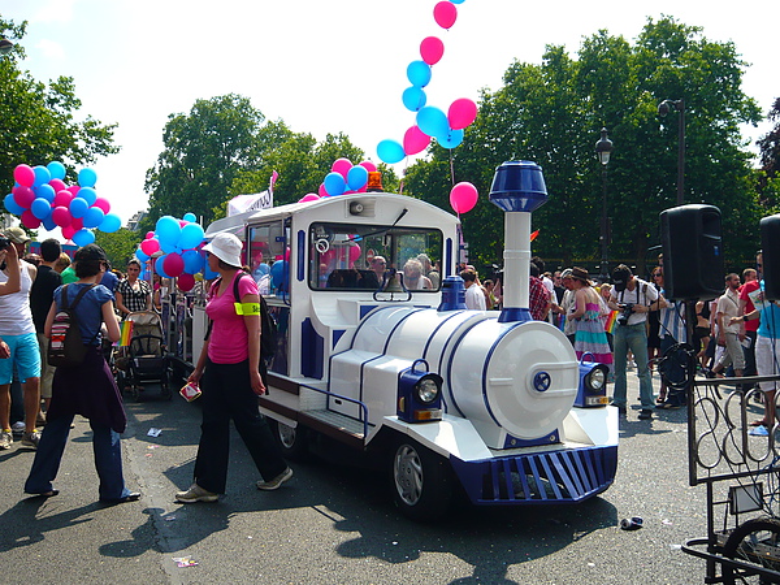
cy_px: 292
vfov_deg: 39.7
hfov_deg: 51.4
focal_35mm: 36
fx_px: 811
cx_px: 390
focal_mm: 5.8
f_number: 9
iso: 100
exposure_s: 1/125
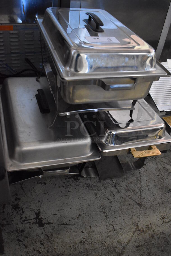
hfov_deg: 40.0
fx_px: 235
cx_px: 86
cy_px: 128
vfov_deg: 57.2
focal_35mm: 33
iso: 7200
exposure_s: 1/125
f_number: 3.8
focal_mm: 22
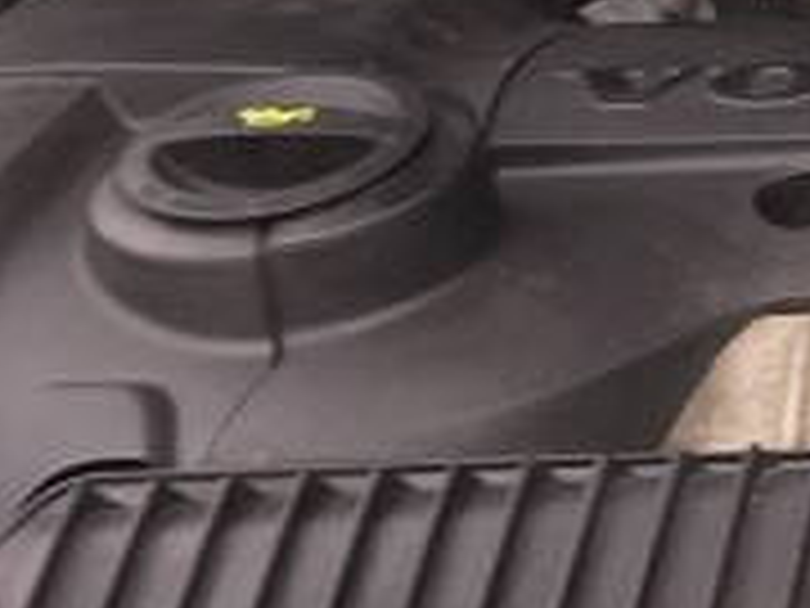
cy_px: 9
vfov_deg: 8.9
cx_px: 1868
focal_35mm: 165
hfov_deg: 10.5
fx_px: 3861
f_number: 2.2
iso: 25
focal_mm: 4.15
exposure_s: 1/130
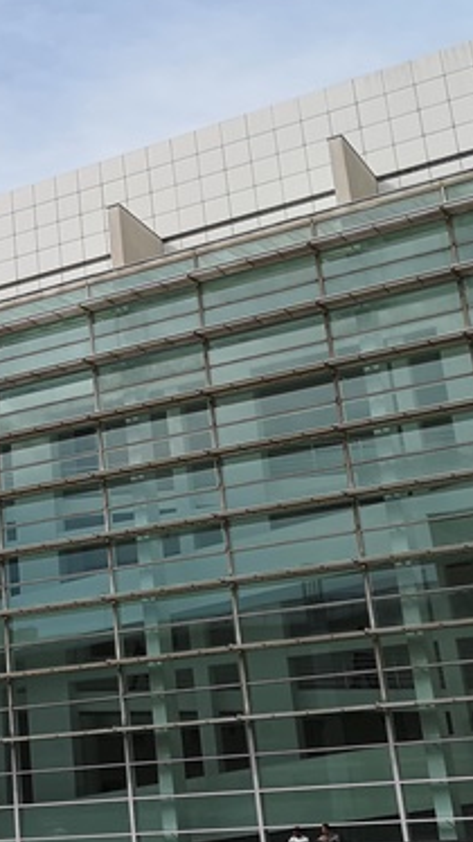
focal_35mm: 63
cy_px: 356
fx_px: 1407
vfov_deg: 33.3
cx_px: -68
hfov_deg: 18.3
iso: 50
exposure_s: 1/2994
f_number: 1.8
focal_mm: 3.95
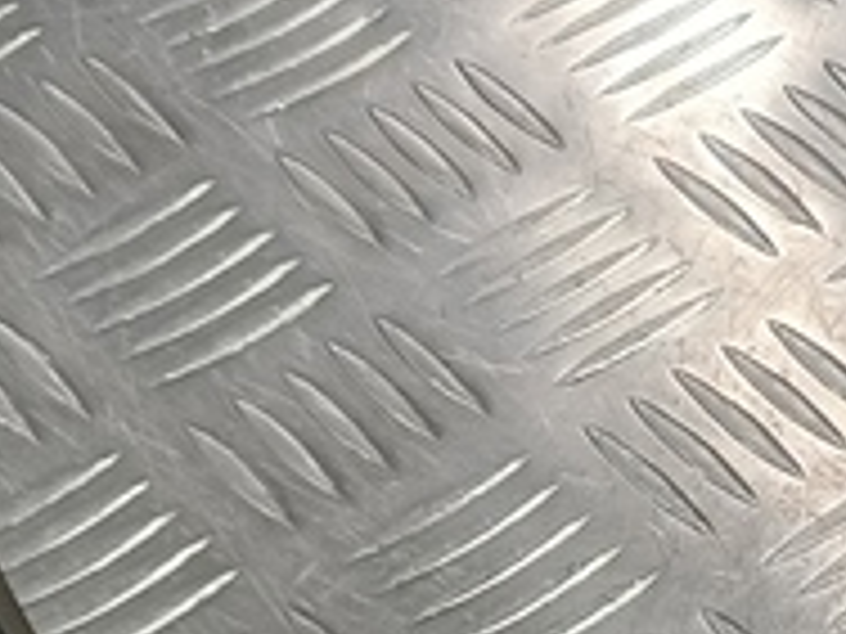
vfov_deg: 11.6
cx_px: 1935
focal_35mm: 125
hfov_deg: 12.7
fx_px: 3055
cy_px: 742
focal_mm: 4.11
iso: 107
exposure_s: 1/50
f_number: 1.6
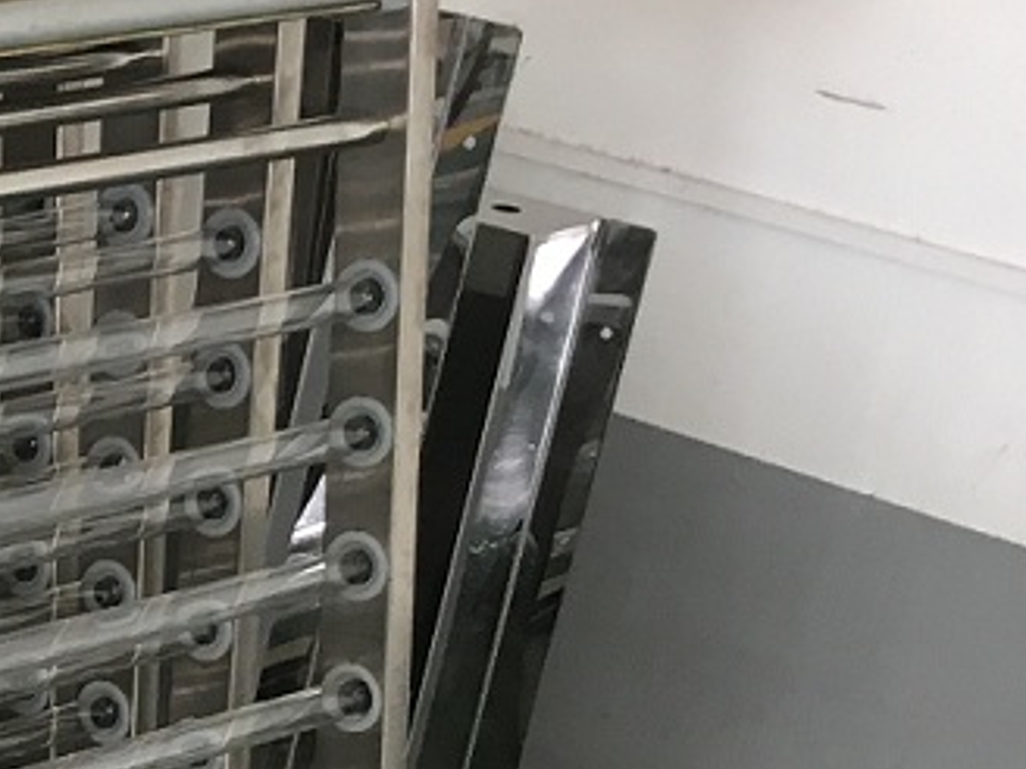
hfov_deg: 14.6
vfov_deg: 12.7
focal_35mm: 114
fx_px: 3379
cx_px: -959
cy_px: 857
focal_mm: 4.15
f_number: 2.2
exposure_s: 1/33
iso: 64
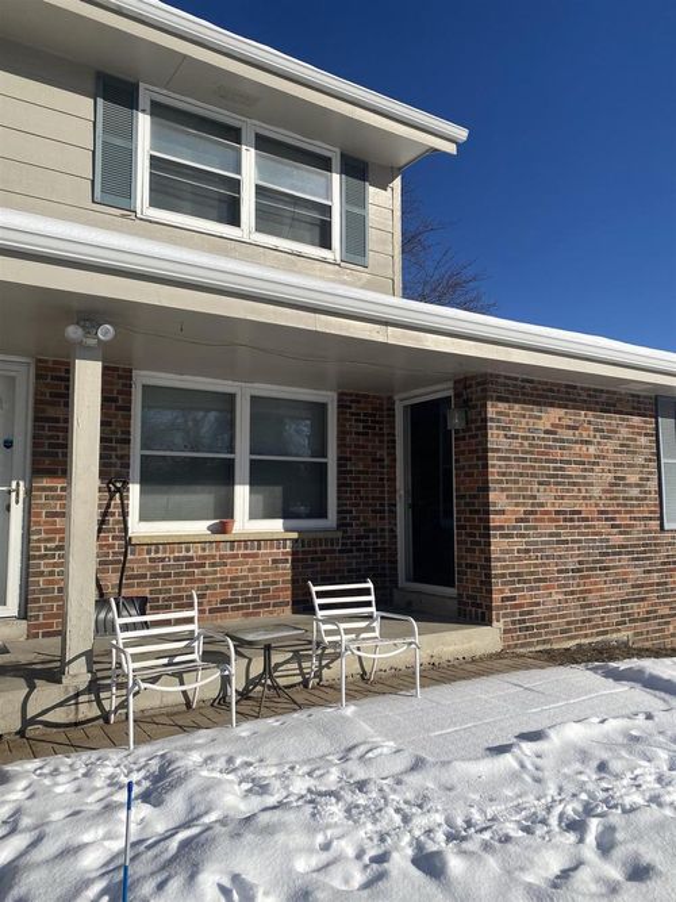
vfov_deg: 67.3
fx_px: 677
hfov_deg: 53.0
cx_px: 338
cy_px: 451
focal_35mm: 26
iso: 32
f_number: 1.8
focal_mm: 4.25
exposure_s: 1/5747
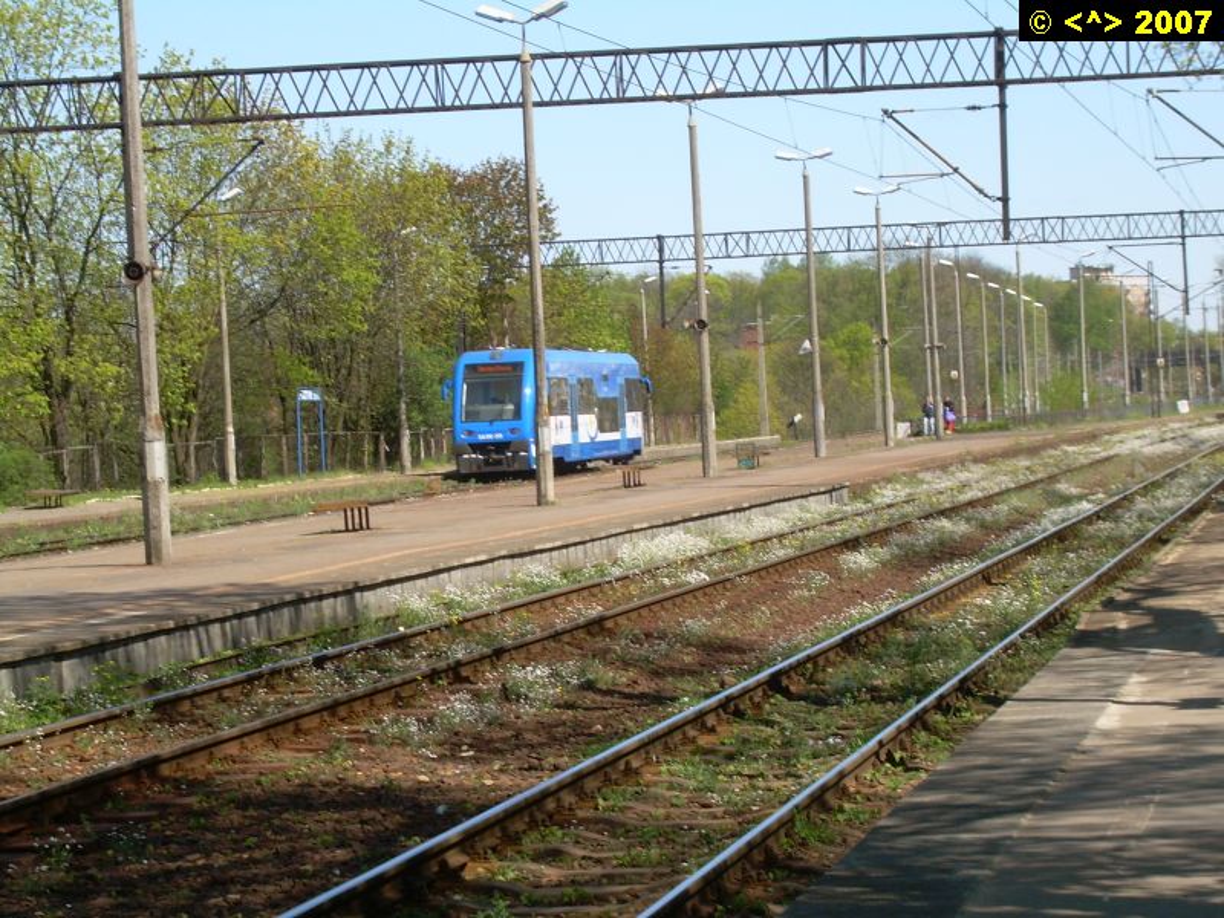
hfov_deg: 17.9
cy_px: 459
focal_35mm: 110
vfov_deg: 13.5
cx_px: 612
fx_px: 3890
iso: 50
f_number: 8
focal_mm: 18.9
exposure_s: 1/105
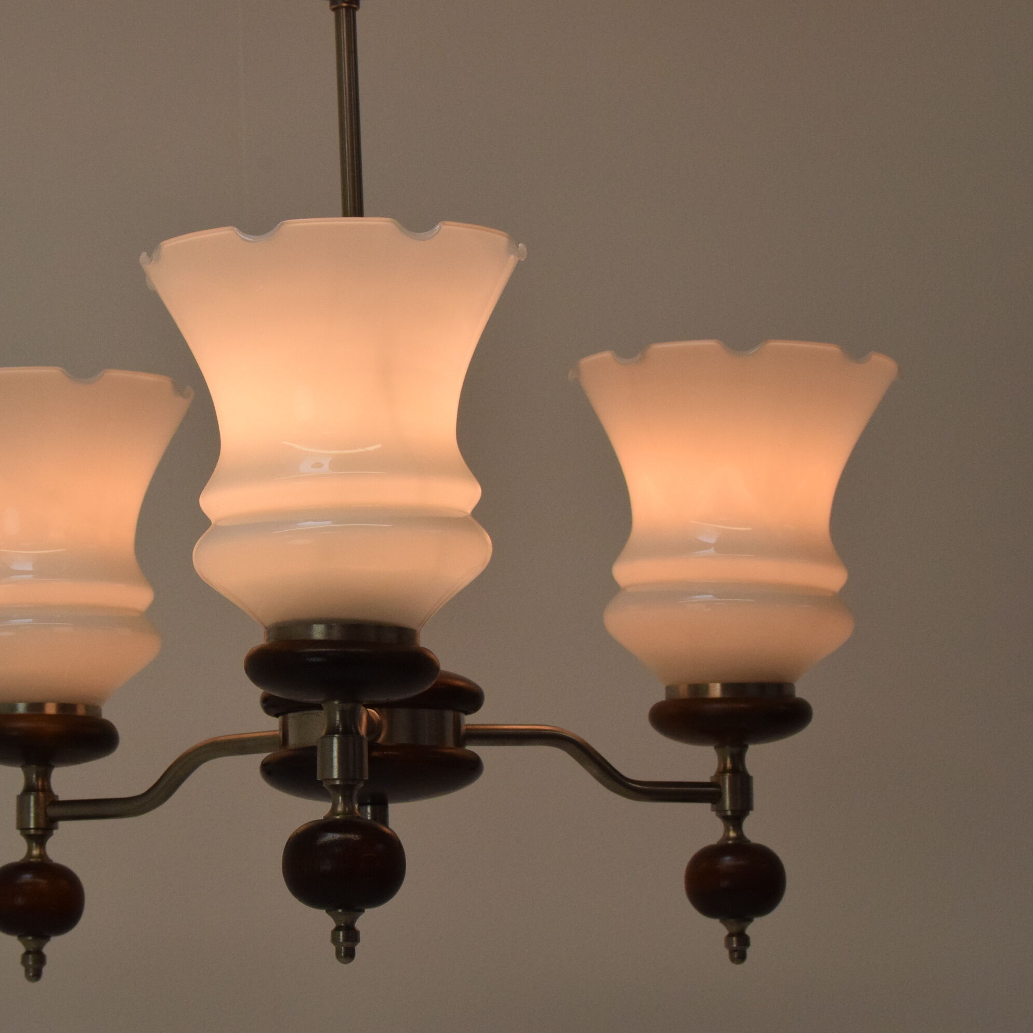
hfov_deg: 16.4
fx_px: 3567
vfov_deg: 16.5
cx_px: 295
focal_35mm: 106
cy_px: 514
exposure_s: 1/640
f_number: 13
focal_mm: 55
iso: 1600
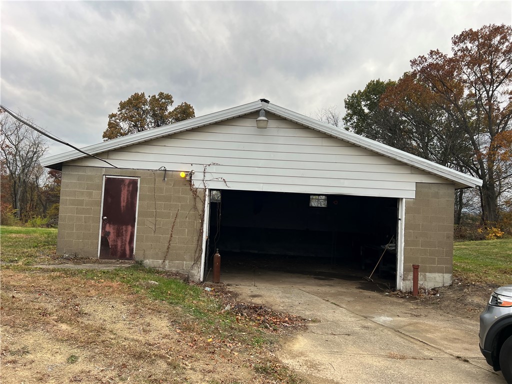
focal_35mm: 26
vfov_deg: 53.1
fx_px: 385
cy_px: 192
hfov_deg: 67.3
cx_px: 256
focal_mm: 5.7
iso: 50
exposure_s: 1/313
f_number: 1.5
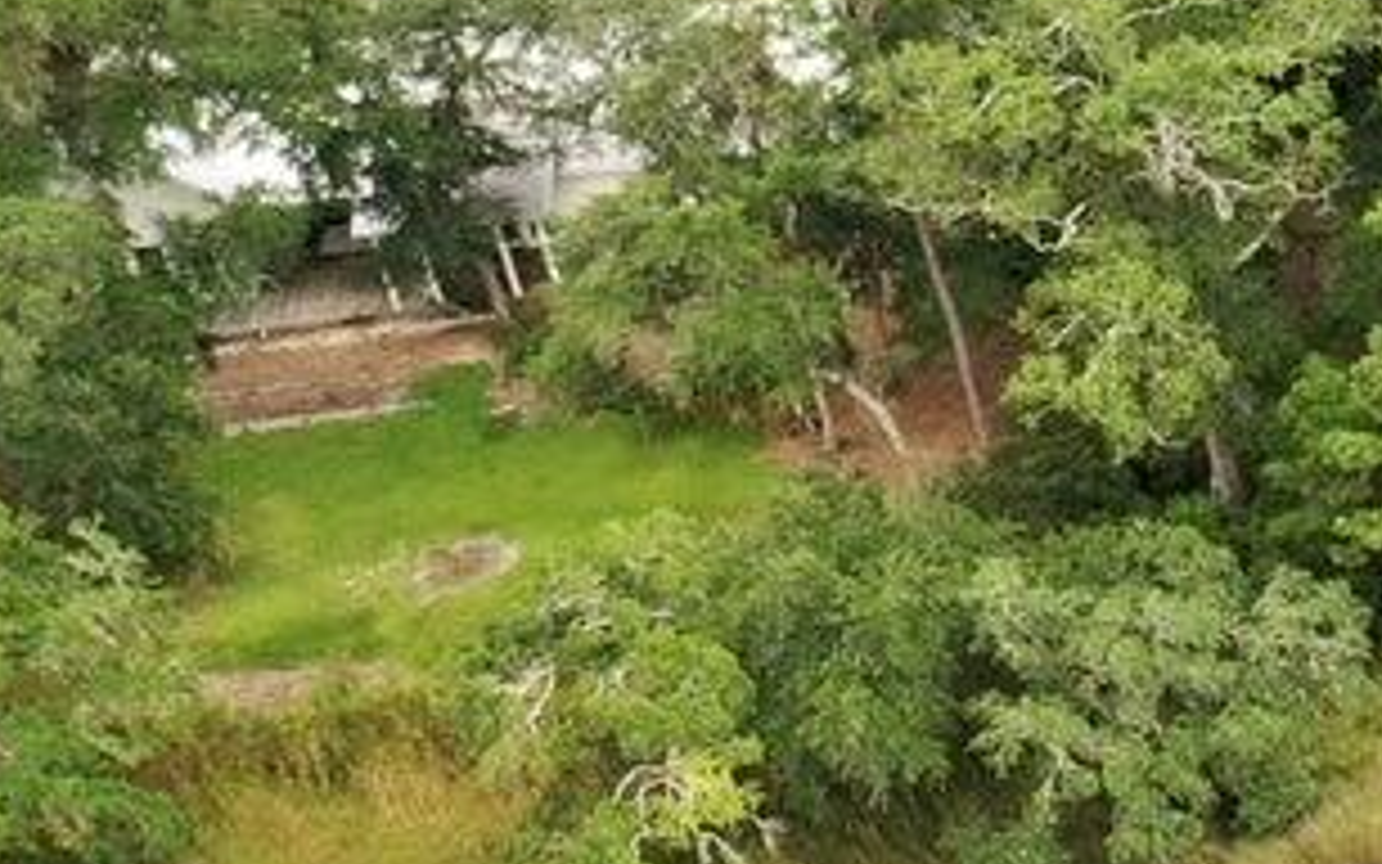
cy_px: 1008
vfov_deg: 9.1
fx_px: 5387
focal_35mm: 143
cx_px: 3336
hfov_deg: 11.8
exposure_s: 1/160
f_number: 4.5
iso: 100
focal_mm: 10.26
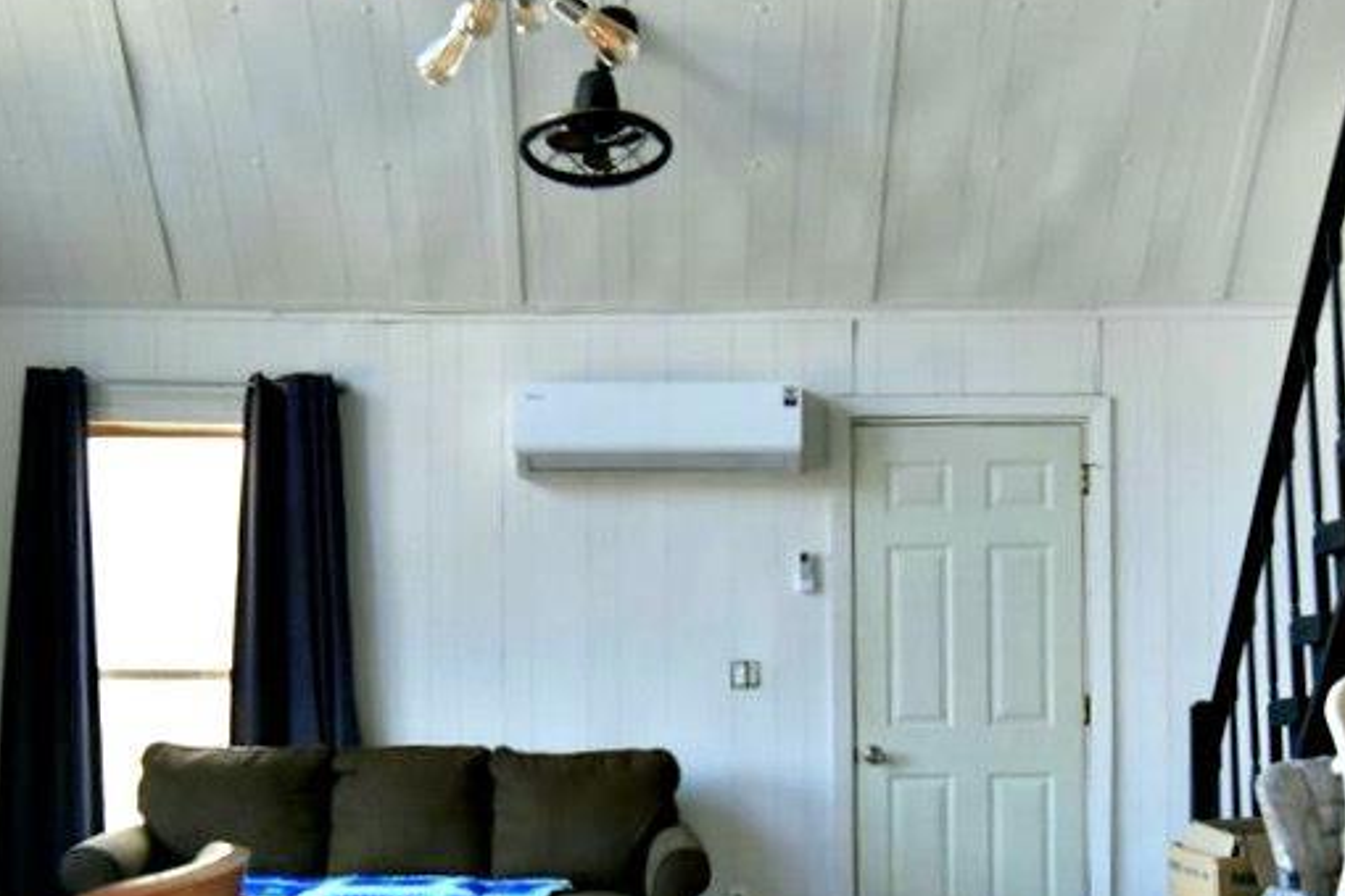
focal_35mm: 55
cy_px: 667
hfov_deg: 36.2
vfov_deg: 24.4
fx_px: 2055
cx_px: 680
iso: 2500
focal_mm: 14
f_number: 6.3
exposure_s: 1/160
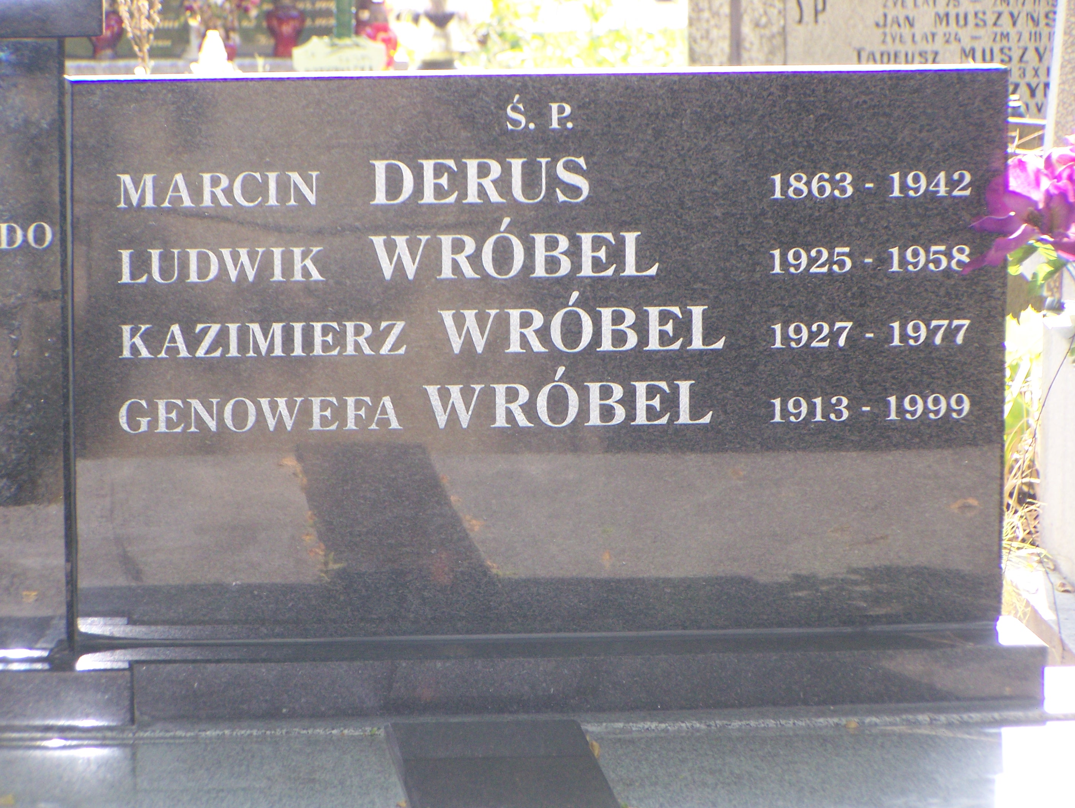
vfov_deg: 8.8
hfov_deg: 11.7
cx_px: 538
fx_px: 5252
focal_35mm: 169
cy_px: 404
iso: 160
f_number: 3.2
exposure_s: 1/125
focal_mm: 28
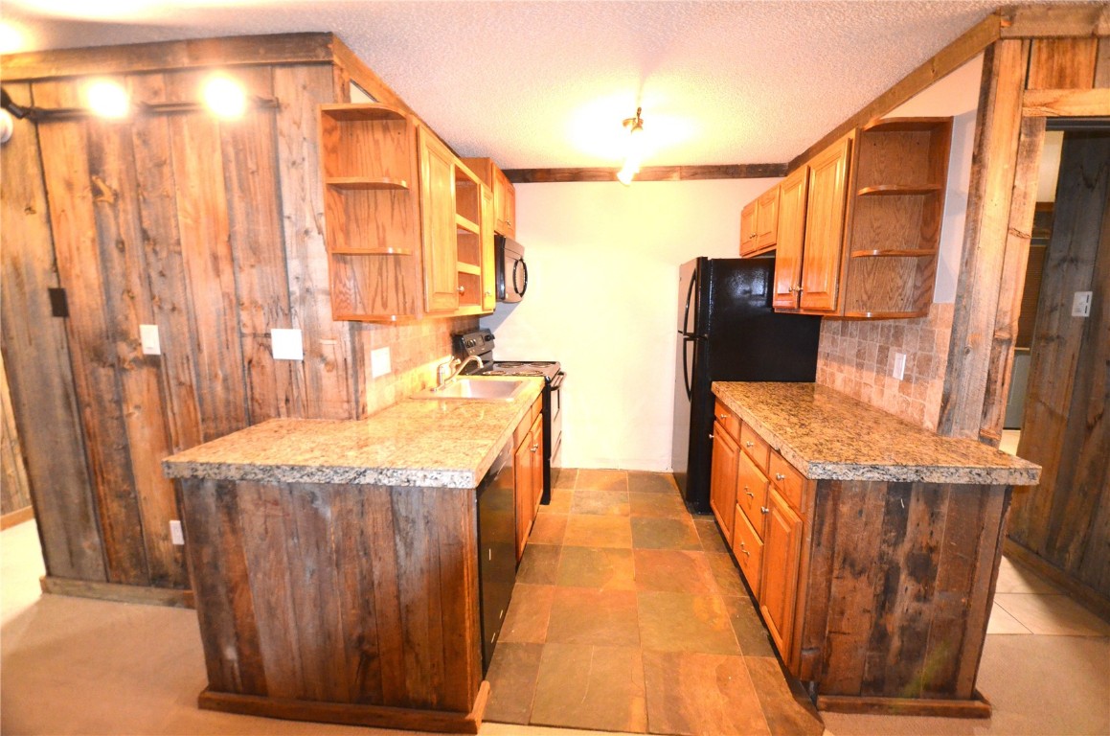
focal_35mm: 15
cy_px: 368
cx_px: 555
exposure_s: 1/60
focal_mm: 10
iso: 2800
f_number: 3.5
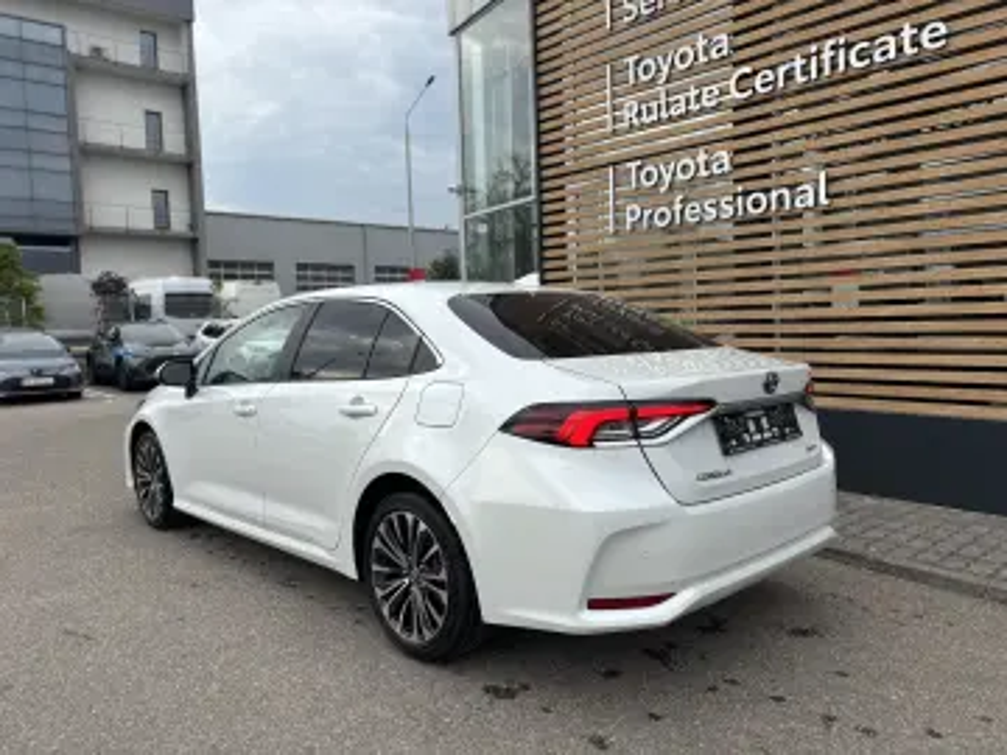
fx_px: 756
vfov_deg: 53.1
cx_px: 504
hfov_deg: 67.3
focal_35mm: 26
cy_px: 378
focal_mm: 5.96
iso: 50
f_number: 1.6
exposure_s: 1/1522
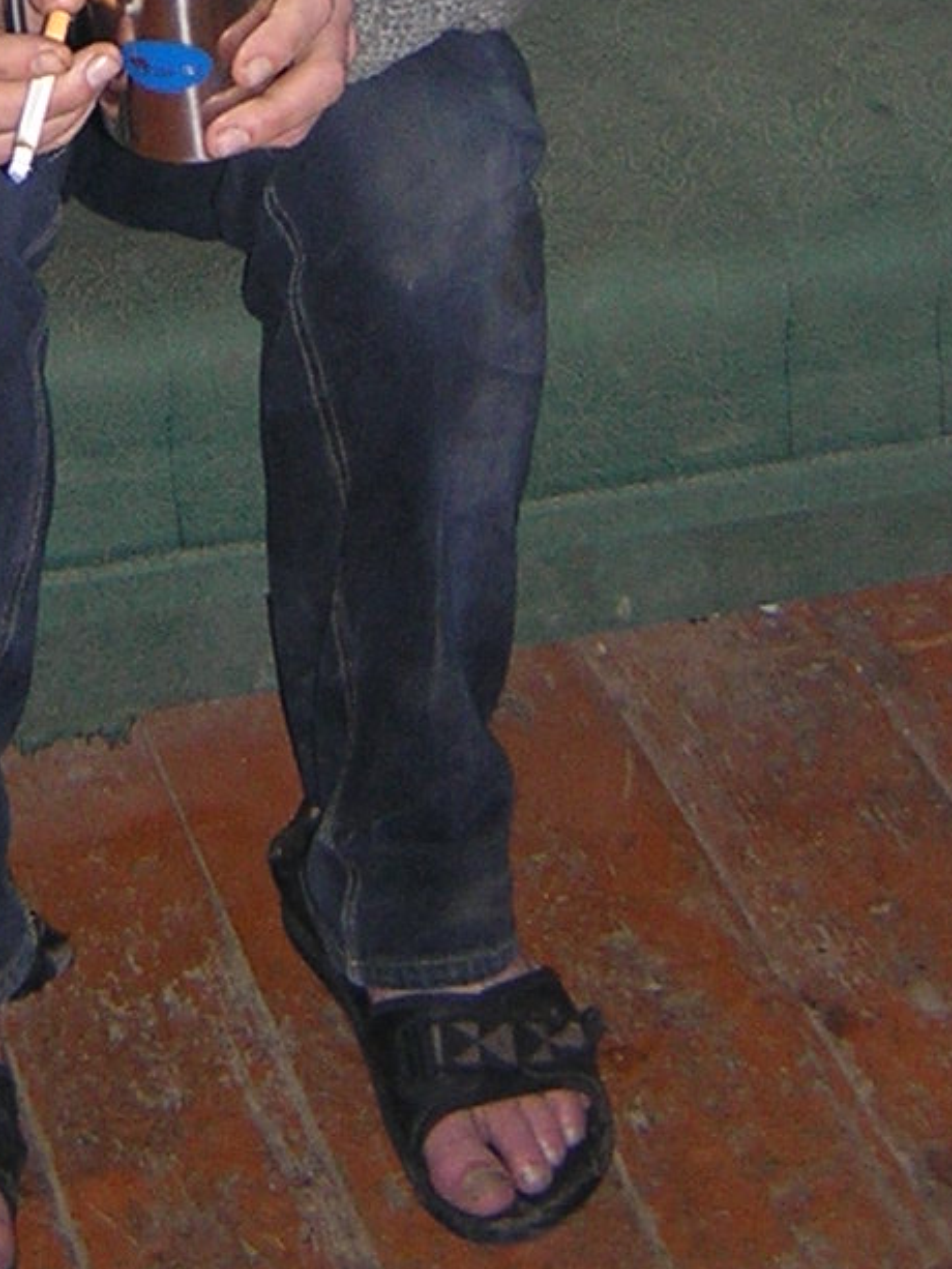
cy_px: -139
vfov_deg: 19.9
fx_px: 3446
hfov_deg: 15.6
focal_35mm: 94
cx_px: 219
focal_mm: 4.7
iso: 201
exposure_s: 1/60.1
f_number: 2.6
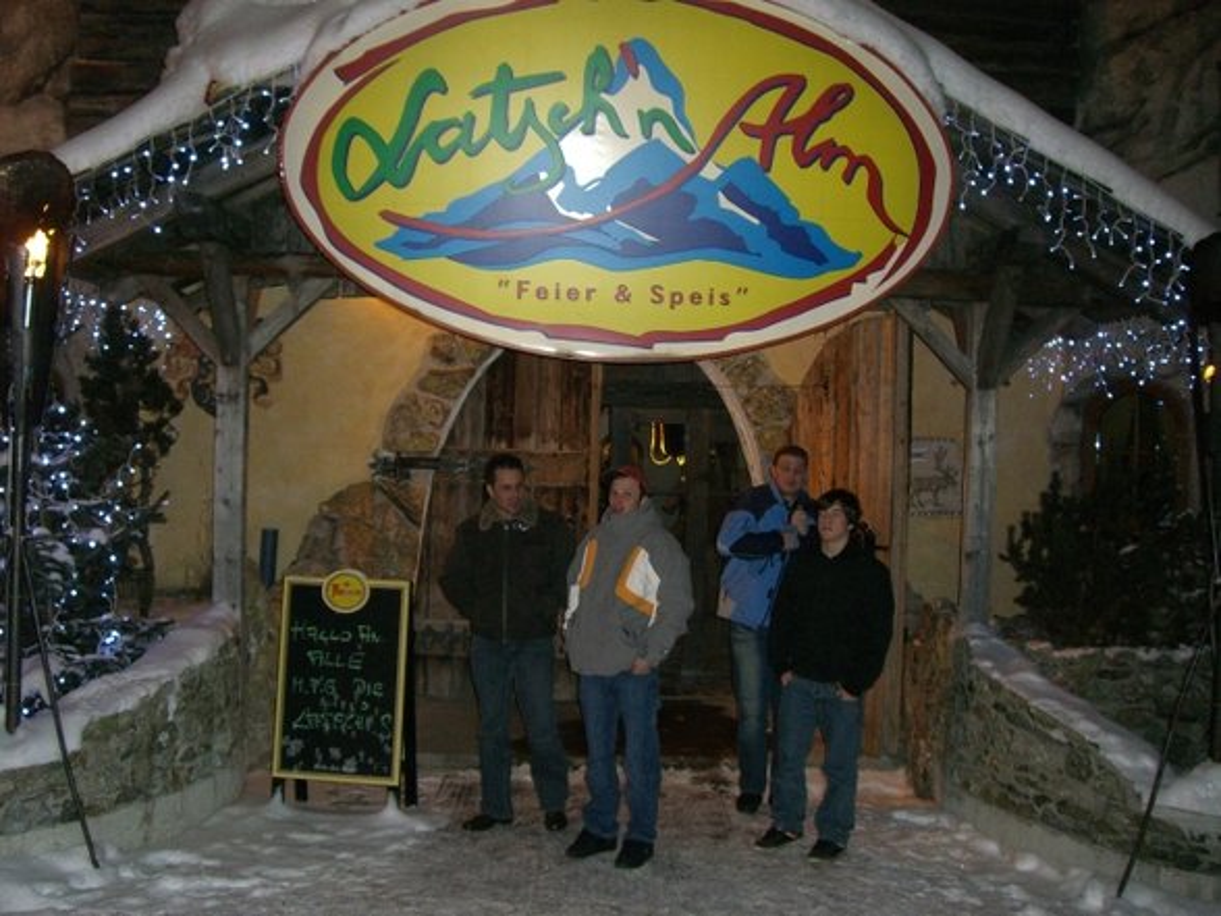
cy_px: 458
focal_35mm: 38
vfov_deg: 37.7
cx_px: 610
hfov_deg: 49.0
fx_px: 1340
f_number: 2.7
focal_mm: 6.2
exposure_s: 1/60
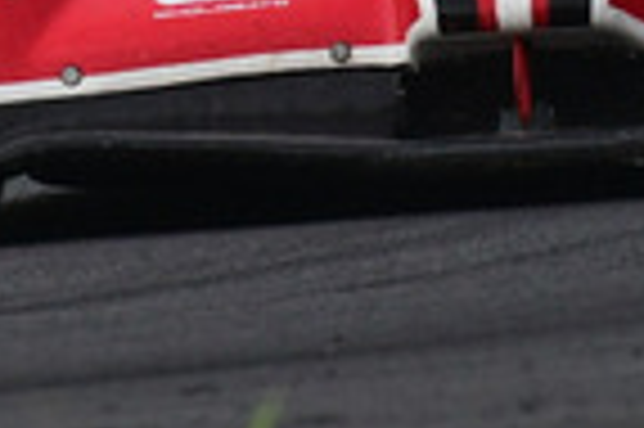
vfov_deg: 0.3
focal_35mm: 4207
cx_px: 230
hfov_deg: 0.5
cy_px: -649
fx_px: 75172
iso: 800
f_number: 10
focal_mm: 500
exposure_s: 1/640
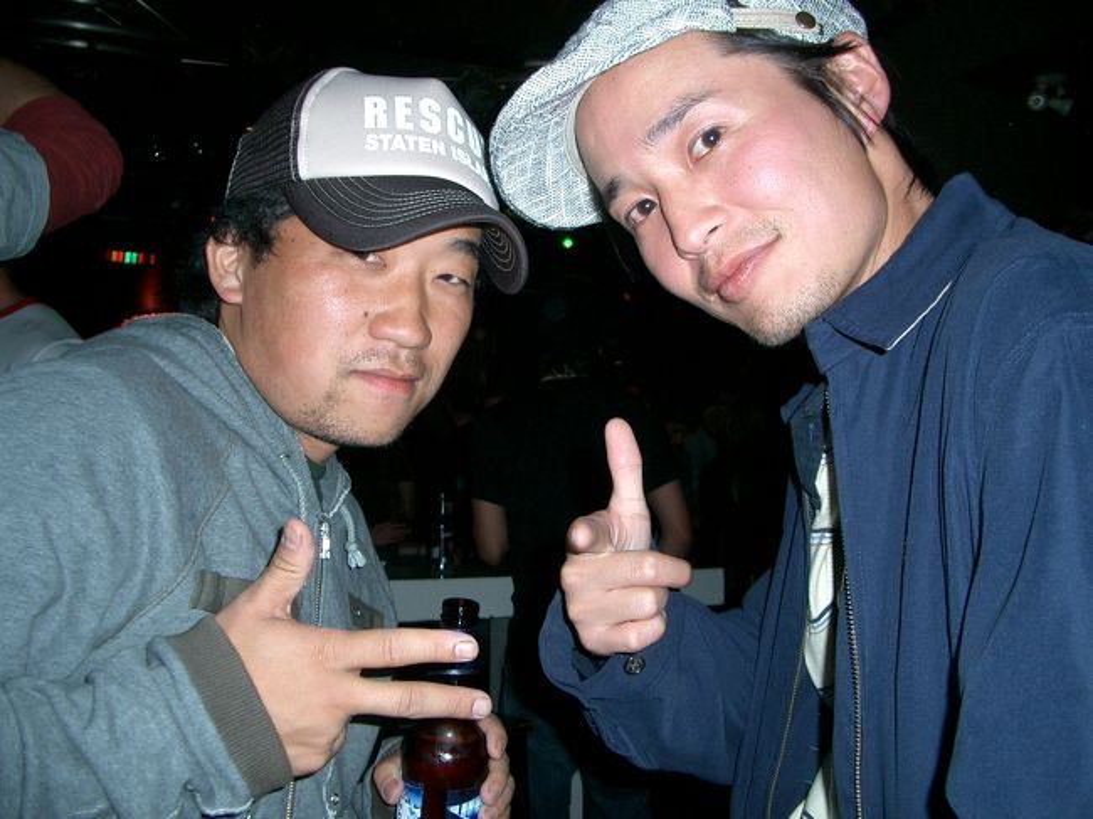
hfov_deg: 52.6
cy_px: 410
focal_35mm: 35
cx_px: 546
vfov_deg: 40.7
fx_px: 1105
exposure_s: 1/40
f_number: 2.6
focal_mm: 5.8
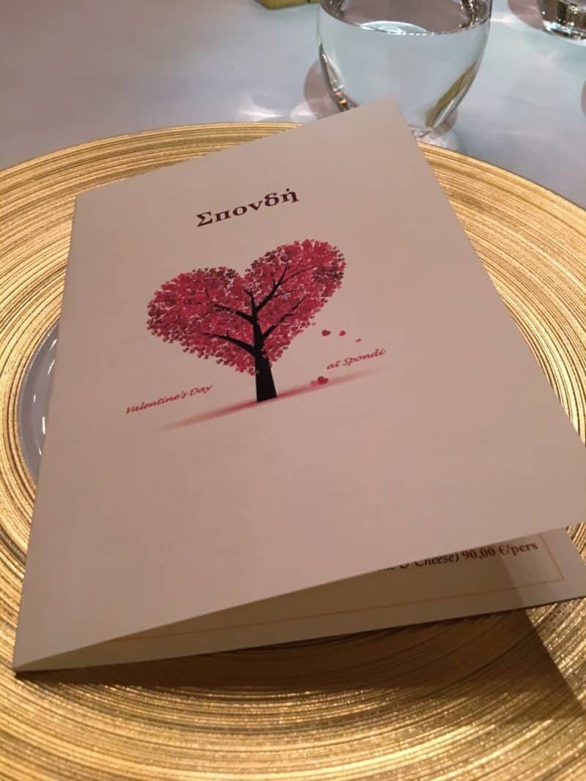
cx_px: 293
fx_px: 655
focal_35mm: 29
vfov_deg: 61.7
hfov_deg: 48.2
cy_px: 390
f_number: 2.2
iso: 250
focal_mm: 4.15
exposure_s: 1/17
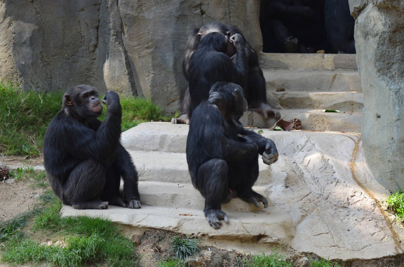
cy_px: 134
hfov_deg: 14.9
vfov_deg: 9.9
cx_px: 202
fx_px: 1546
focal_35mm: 138
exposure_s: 1/320
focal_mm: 92
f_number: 4.5
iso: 400
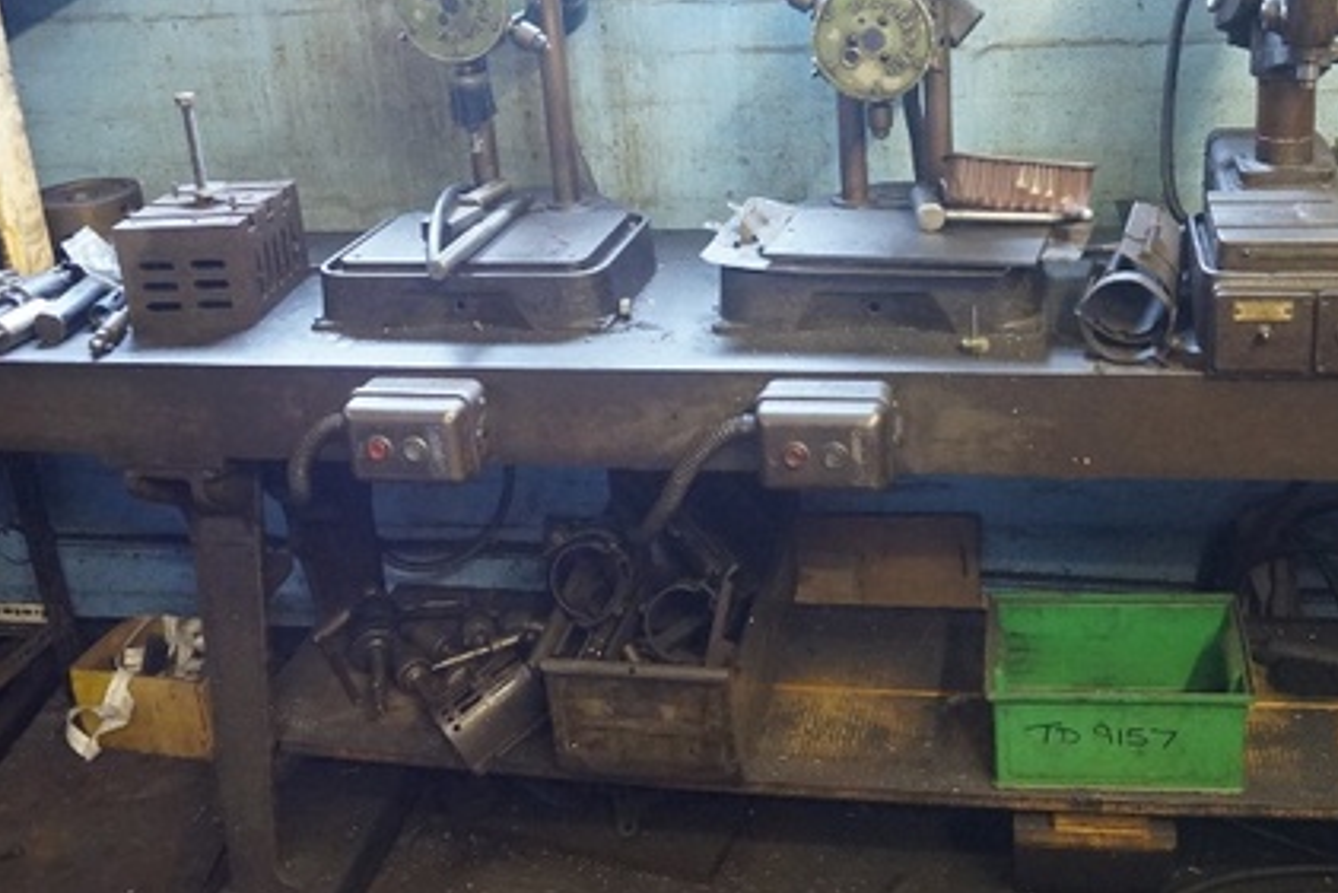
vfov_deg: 32.3
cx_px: 833
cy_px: 270
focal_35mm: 41
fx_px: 1524
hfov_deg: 47.0
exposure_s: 1/50
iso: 3200
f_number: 3.5
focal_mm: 16
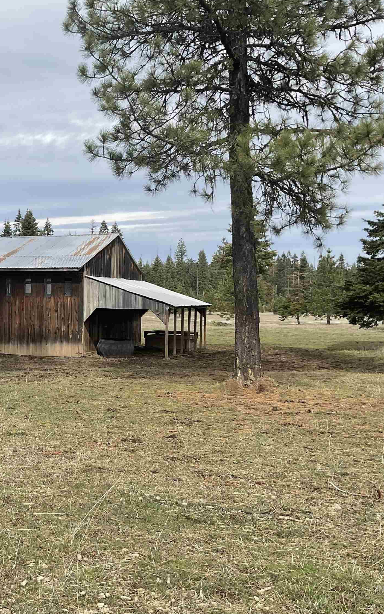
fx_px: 703
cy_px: 302
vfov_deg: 47.2
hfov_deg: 29.0
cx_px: 20
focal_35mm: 42
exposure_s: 1/1534
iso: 16
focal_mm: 3
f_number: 1.8
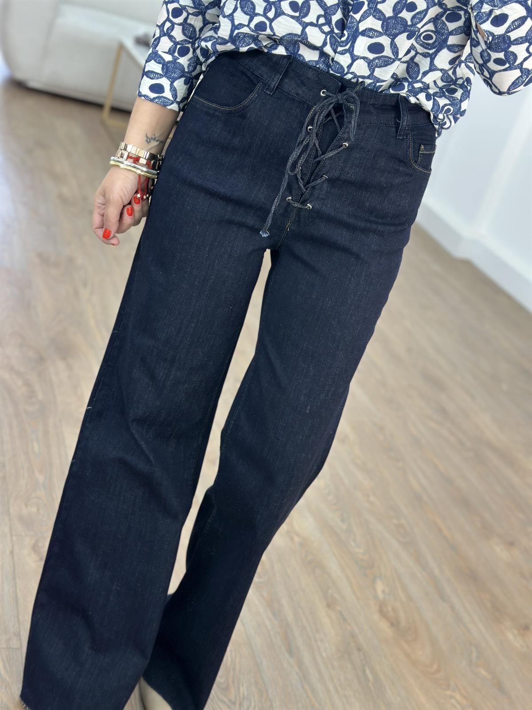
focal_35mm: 48
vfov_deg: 39.7
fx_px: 984
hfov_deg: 30.3
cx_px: 266
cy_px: 355
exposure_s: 1/100
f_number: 1.78
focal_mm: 6.86
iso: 80
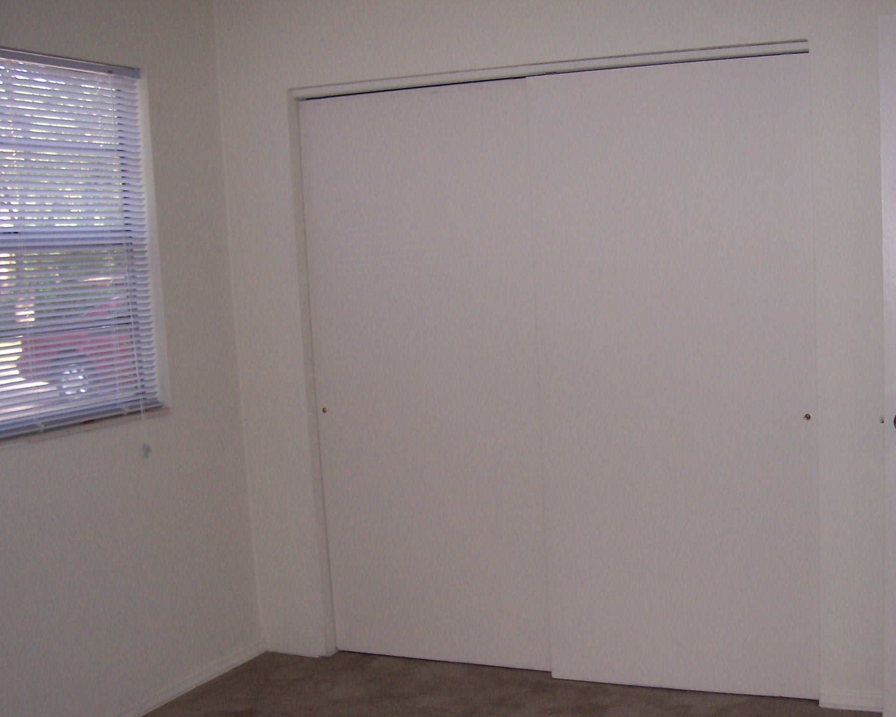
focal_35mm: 46
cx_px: 594
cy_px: 402
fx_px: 1220
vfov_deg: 32.7
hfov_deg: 39.9
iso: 125
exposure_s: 1/60
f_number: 2.7
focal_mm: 5.6
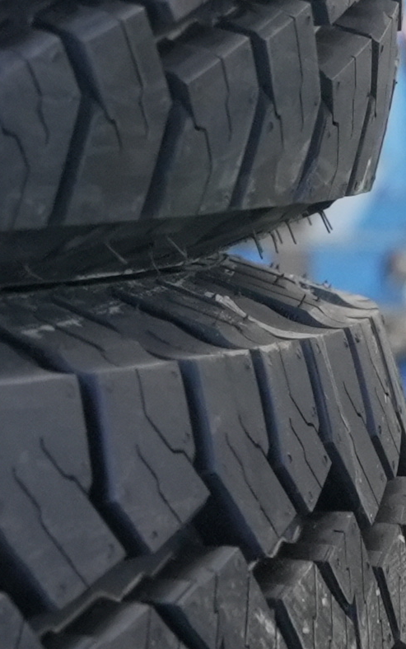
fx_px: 3591
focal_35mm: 203
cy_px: 101
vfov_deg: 10.3
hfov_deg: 6.5
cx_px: 324
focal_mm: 37
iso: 4000
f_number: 5.6
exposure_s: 1/80
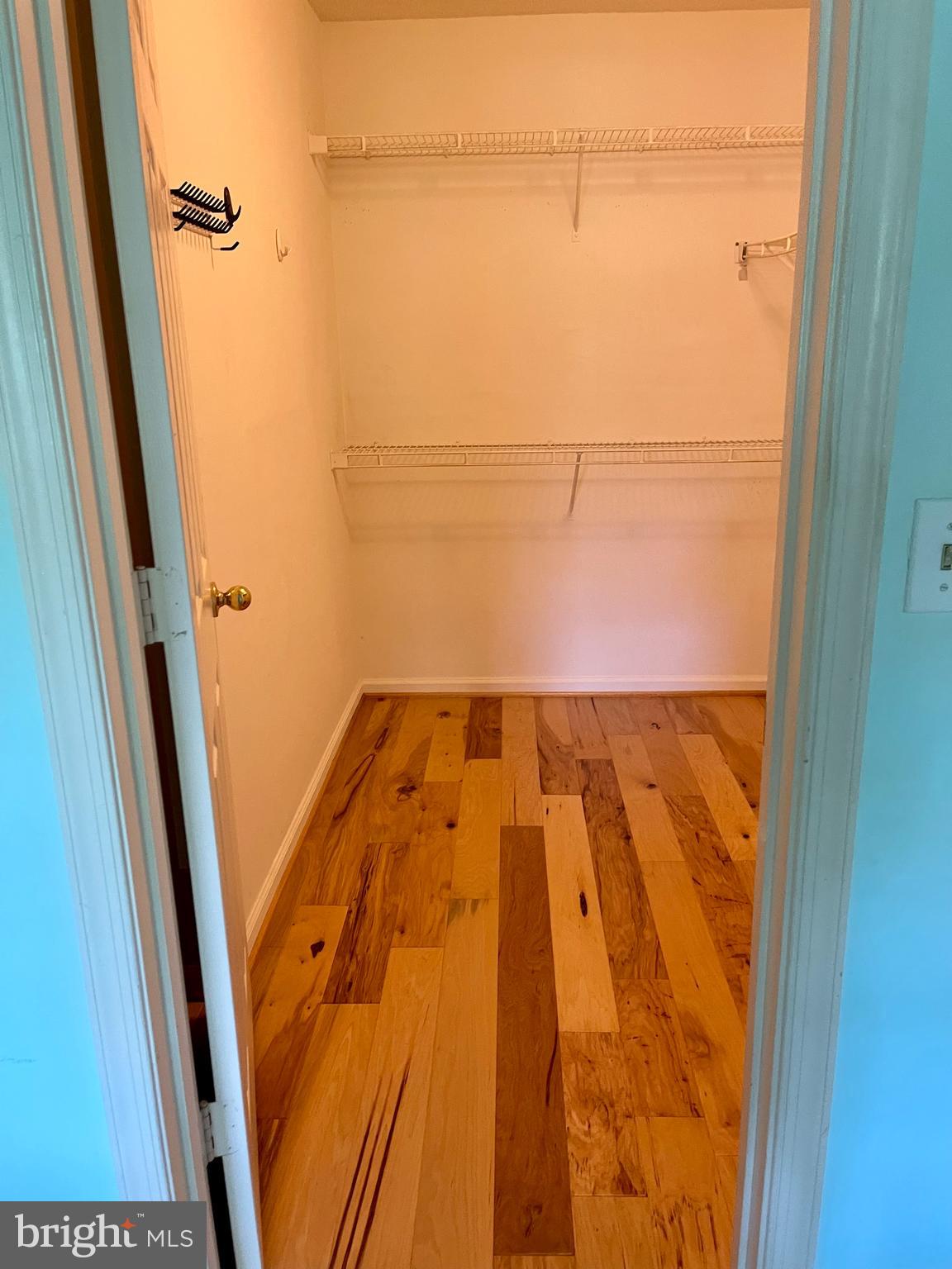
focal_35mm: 26
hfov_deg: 53.1
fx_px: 953
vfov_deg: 67.3
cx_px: 476
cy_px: 634
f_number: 1.6
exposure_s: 1/60
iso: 250
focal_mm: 5.1
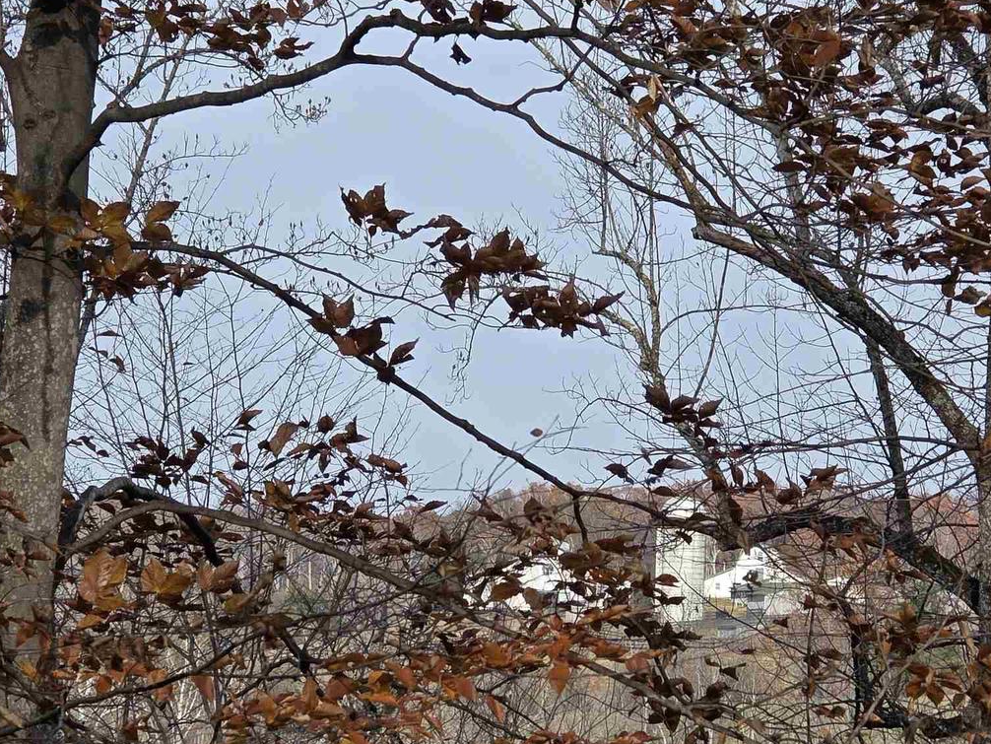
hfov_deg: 8.5
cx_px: 558
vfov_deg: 6.4
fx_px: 6701
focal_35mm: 234
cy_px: 448
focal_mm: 18.6
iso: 64
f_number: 3.4
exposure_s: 1/914
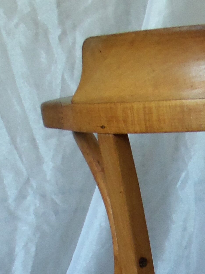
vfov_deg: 18.4
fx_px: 790
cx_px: 300
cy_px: 348
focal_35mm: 100
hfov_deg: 13.9
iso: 125
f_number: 3.4
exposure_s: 1/30
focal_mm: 5.2
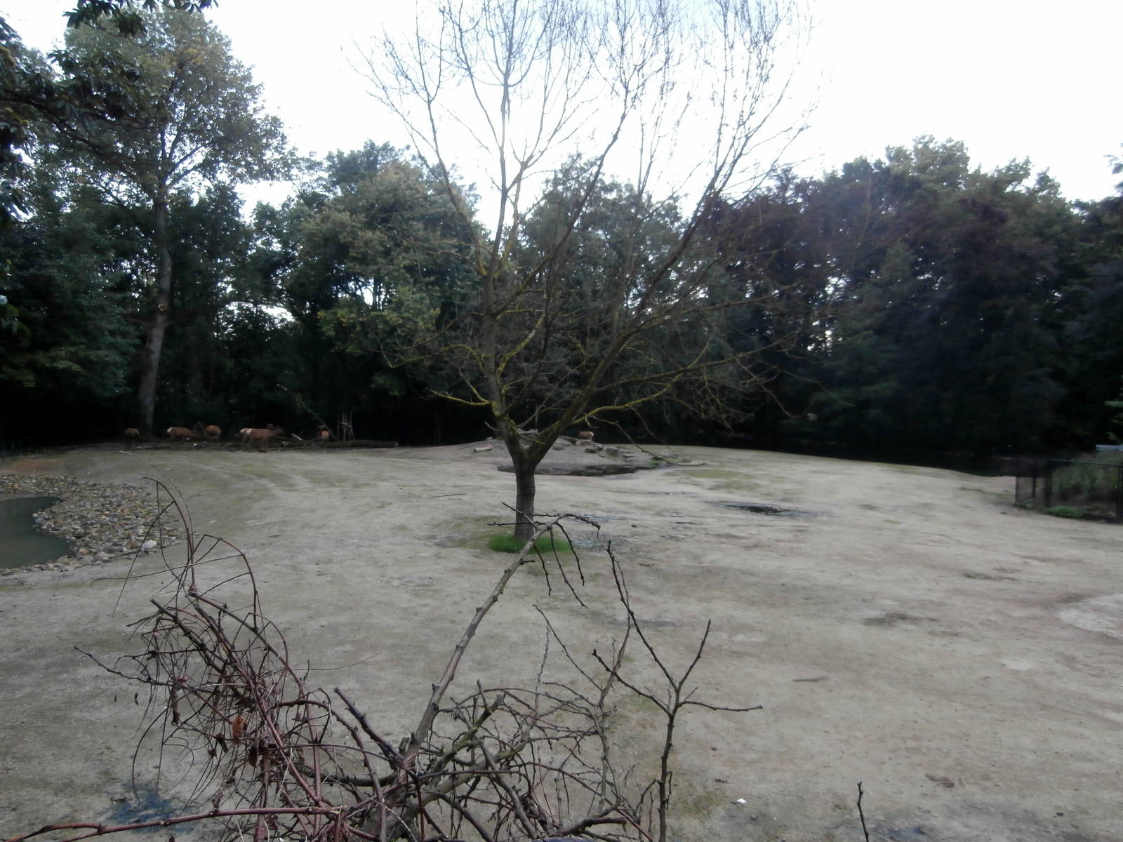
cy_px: 421
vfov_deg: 56.8
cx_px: 562
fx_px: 779
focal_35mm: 24
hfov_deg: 71.6
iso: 160
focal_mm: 4.2
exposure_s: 1/30
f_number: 3
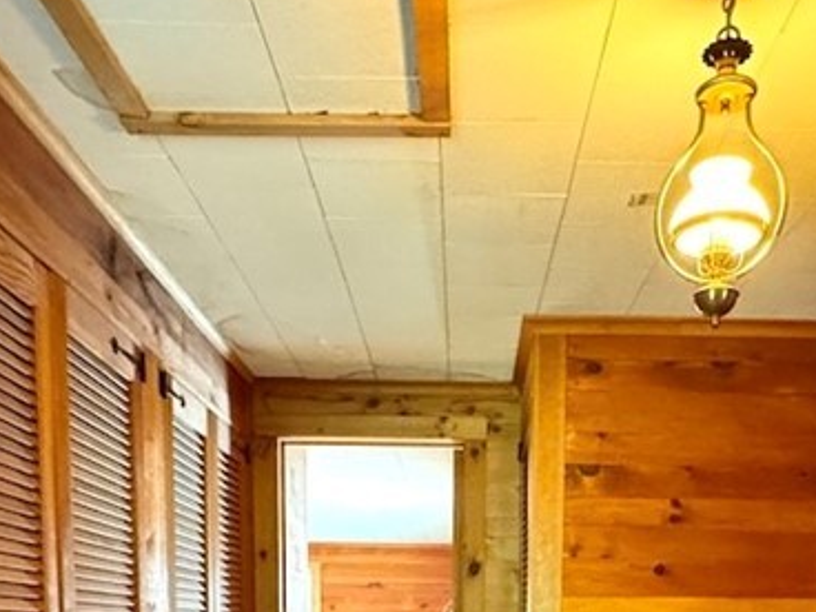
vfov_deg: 30.7
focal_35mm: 39
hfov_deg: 47.7
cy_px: 747
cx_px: 472
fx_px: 919
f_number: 2.2
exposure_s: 1/60
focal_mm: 2.22
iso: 1250
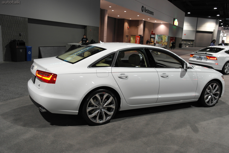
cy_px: 76
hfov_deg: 61.9
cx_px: 114
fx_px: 191
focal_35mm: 30
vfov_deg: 43.6
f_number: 3.5
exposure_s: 1/30
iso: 400
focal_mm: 20
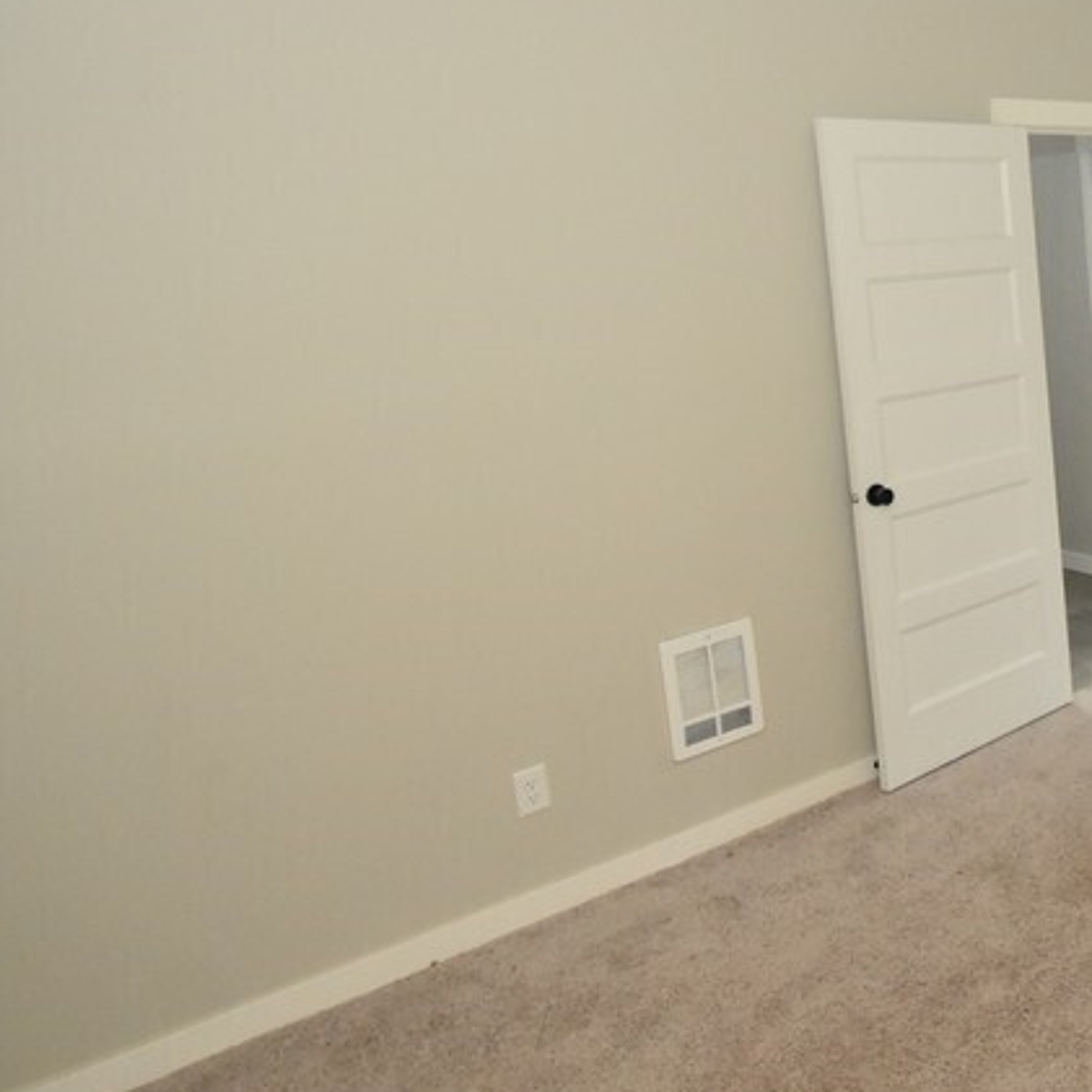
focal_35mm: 31
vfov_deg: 50.9
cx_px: 1198
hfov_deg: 41.8
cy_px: 313
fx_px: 1106
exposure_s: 1/60
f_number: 4
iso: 2500
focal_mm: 10
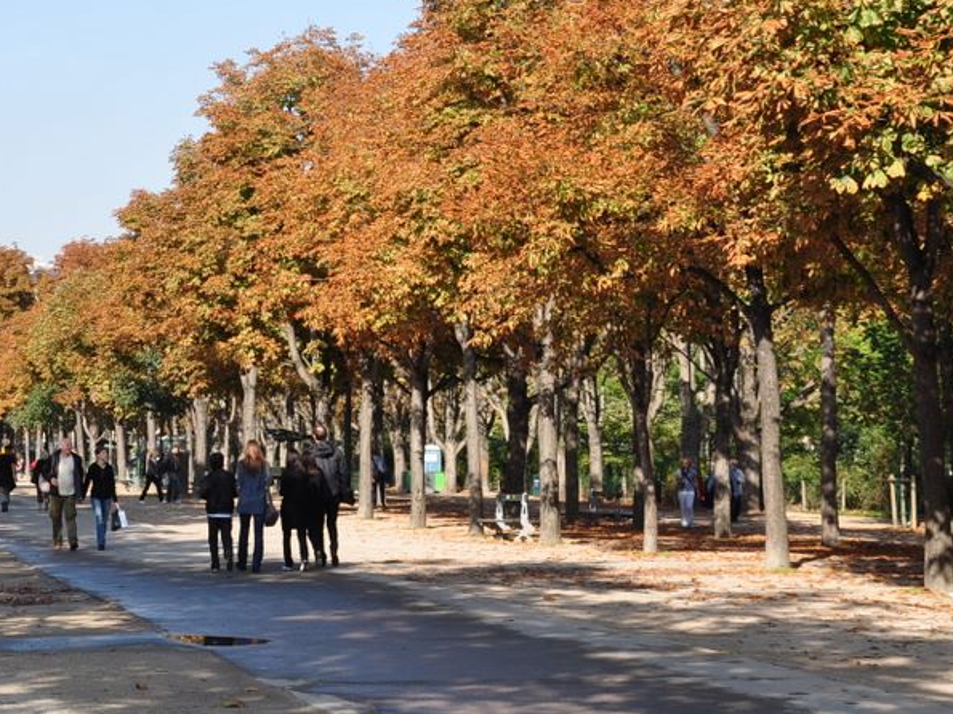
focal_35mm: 87
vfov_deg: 17.0
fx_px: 2390
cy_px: 251
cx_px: 283
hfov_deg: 22.4
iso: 200
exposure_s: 1/200
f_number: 10
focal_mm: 35
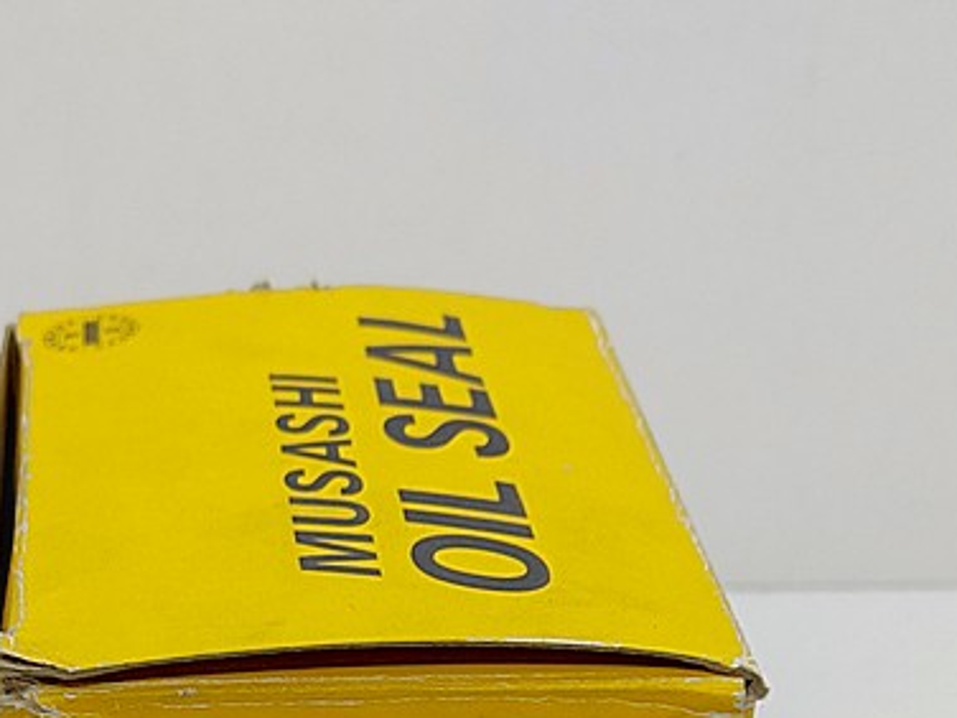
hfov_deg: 21.7
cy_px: 1160
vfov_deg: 14.9
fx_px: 2488
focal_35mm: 90
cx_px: 288
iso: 100
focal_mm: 4.74
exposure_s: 1/145
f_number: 1.79
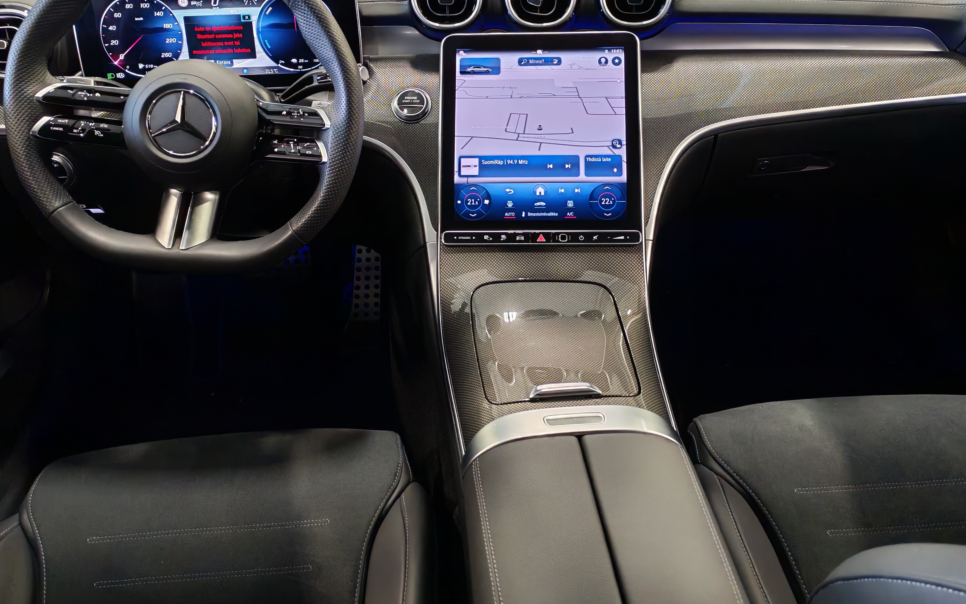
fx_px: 921
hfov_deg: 55.3
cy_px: 262
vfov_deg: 36.2
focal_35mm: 35
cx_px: 483
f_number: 1.9
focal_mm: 6.12
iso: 1250
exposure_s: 1/100
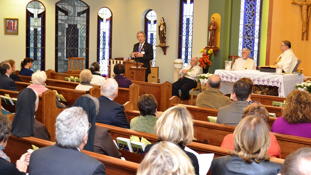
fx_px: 458
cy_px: 97
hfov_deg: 37.5
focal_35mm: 56
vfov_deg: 21.6
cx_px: 157
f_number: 5
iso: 1100
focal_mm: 35
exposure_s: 1/60
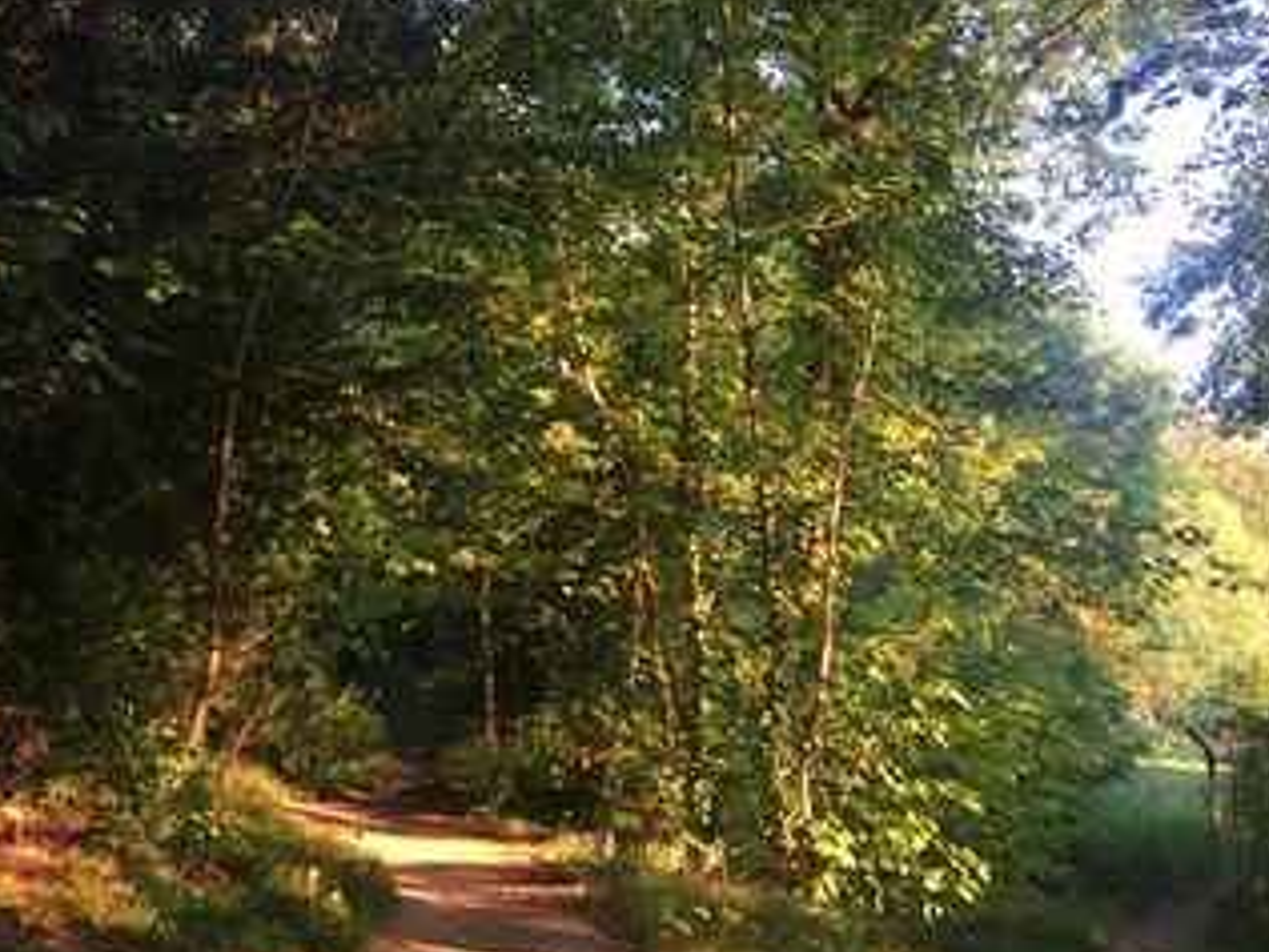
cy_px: 520
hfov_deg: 45.7
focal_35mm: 41
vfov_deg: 35.1
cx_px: 721
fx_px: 1503
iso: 50
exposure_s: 1/33
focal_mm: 4.15
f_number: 2.2
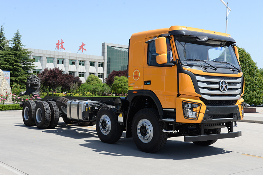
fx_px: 321
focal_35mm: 44
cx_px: 132
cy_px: 88
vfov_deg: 30.5
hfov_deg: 44.5
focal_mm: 44
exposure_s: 1/800
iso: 400
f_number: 6.3
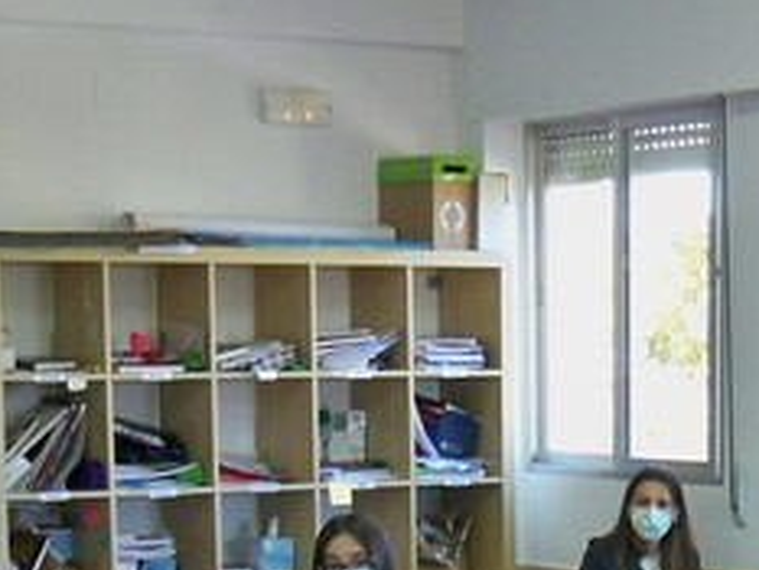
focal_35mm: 127
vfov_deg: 11.2
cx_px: 723
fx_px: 2786
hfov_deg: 15.3
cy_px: 840
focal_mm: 7.9
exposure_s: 1/30
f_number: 3.1
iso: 160
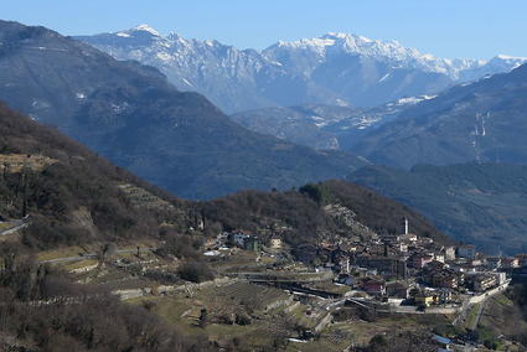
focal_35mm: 106
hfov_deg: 19.2
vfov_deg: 12.9
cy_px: 117
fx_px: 1553
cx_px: 351
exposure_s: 1/160
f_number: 11
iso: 100
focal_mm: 50
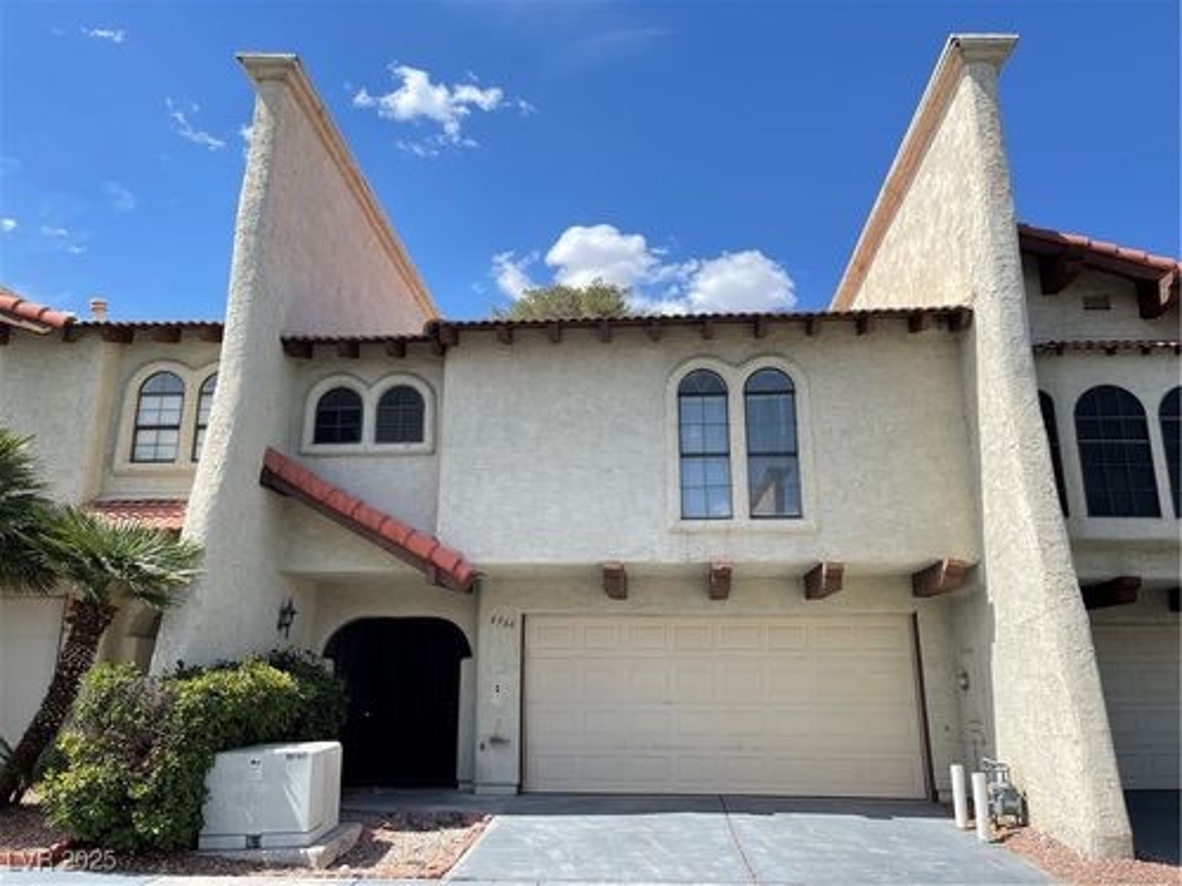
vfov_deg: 53.1
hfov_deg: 67.3
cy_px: 443
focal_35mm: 26
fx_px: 888
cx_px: 591
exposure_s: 1/2545
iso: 32
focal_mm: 5.1
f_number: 1.6
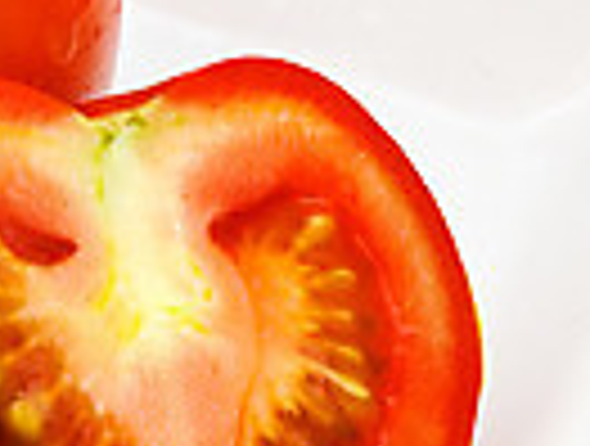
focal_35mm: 396
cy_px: 158
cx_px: -126
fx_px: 6768
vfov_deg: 3.8
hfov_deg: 5.0
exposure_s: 1/200
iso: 200
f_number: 22
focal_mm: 60
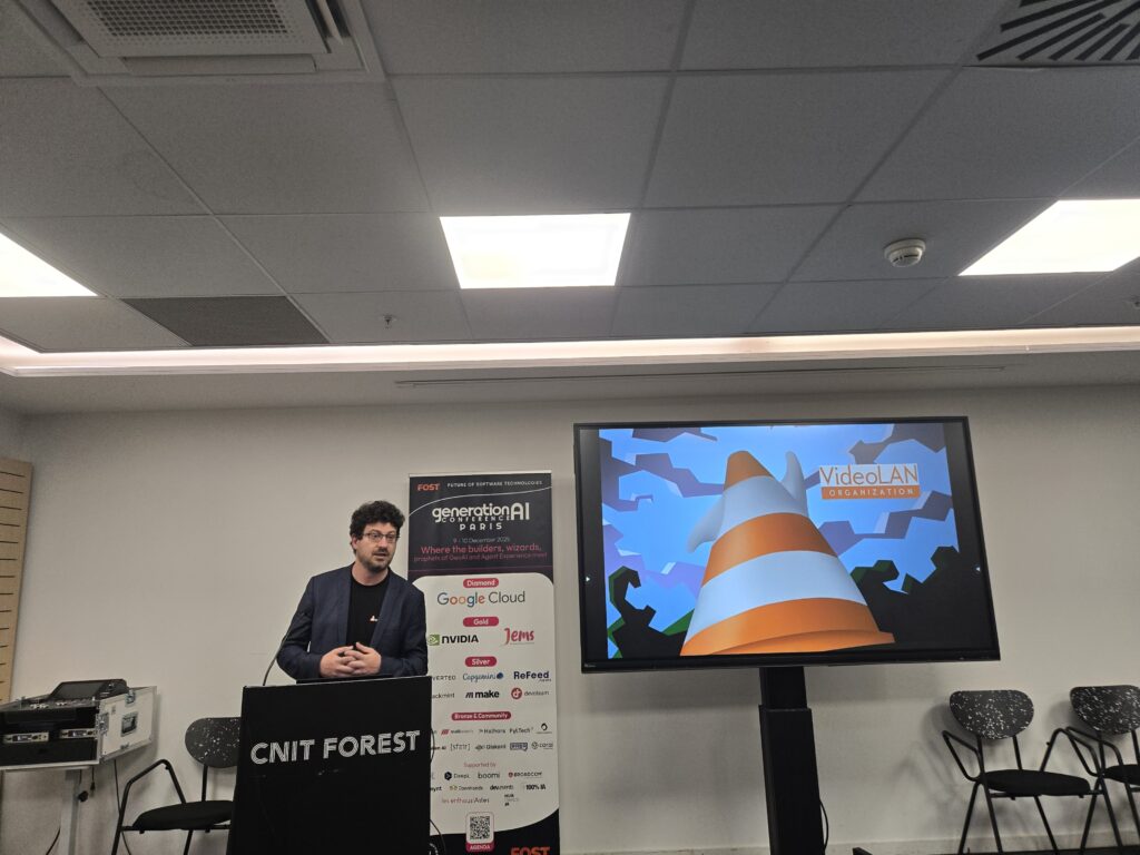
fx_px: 757
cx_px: 570
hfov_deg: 73.9
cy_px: 428
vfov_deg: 58.9
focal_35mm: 23
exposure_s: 1/180
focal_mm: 5.4
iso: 125
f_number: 1.8
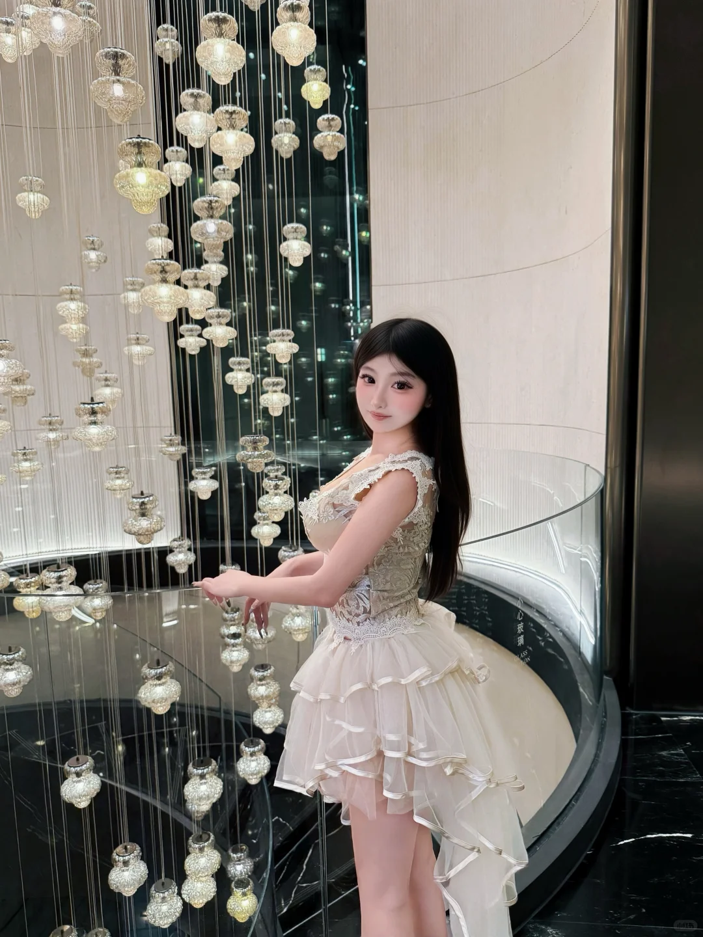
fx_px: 650
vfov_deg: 71.6
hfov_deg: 56.8
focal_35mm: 24
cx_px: 352
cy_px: 468
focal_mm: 6.76
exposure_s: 1/100
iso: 200
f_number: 1.78
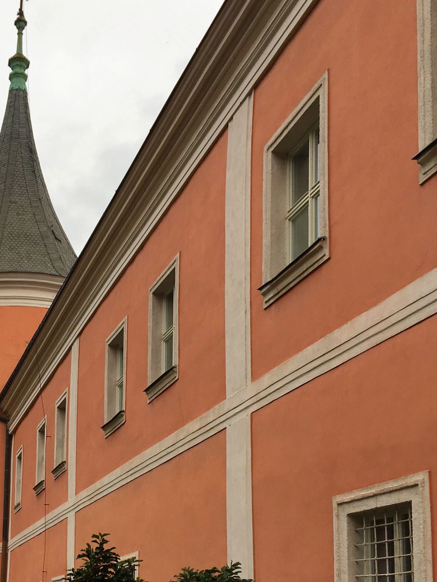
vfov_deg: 40.0
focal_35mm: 47
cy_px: 377
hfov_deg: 30.2
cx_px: 91
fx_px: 791
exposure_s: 1/368
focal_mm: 4.15
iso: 25
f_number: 2.2
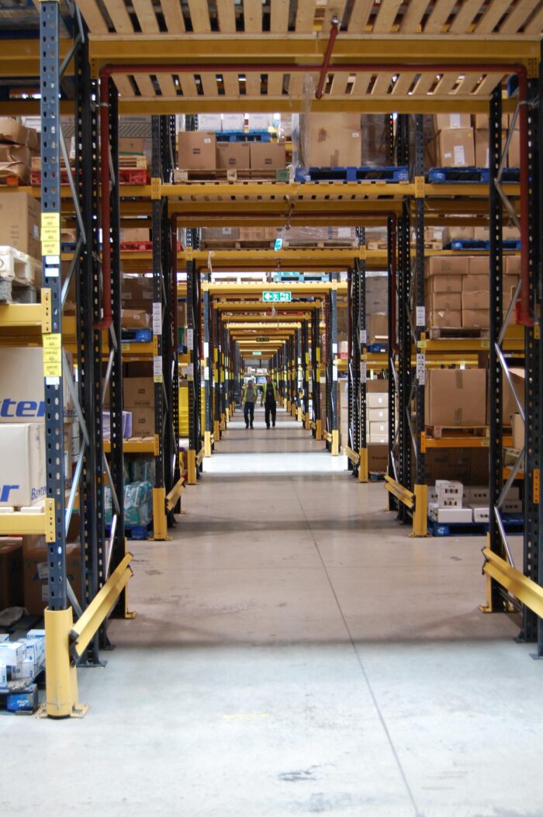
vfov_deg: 49.6
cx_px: 272
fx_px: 884
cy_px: 408
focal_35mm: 39
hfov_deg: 34.1
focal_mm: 26
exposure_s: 1/13
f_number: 4
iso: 800
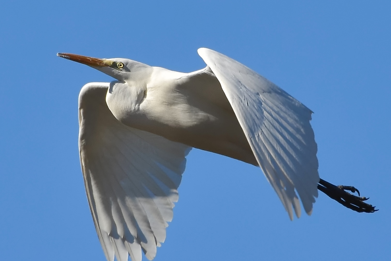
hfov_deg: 2.5
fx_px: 8895
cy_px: 137
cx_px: 180
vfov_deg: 1.7
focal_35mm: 819
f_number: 7.1
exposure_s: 1/1600
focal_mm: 500
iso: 400
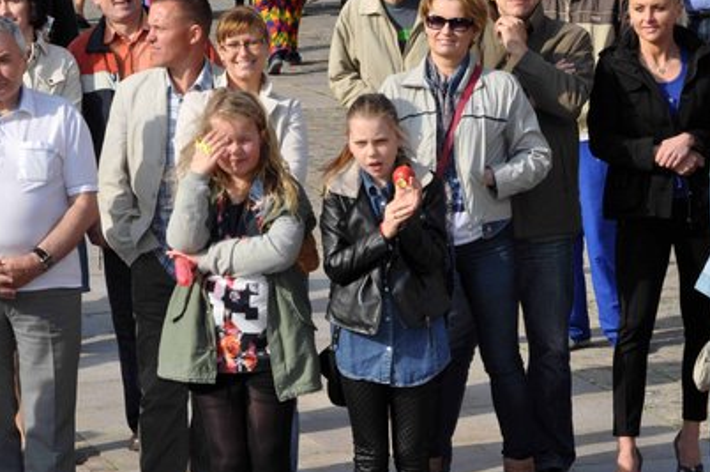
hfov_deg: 10.6
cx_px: 339
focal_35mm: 194
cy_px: 230
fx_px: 3821
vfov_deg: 7.1
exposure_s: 1/160
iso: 250
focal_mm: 80
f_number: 18
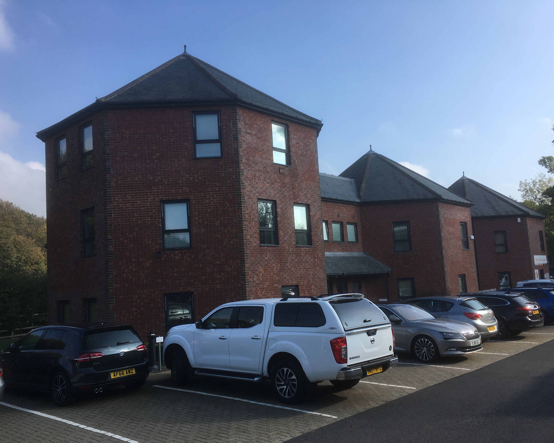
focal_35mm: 31
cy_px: 227
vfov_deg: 47.1
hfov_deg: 57.2
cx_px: 284
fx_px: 508
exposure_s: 1/1282
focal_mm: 4.15
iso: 25
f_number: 2.2
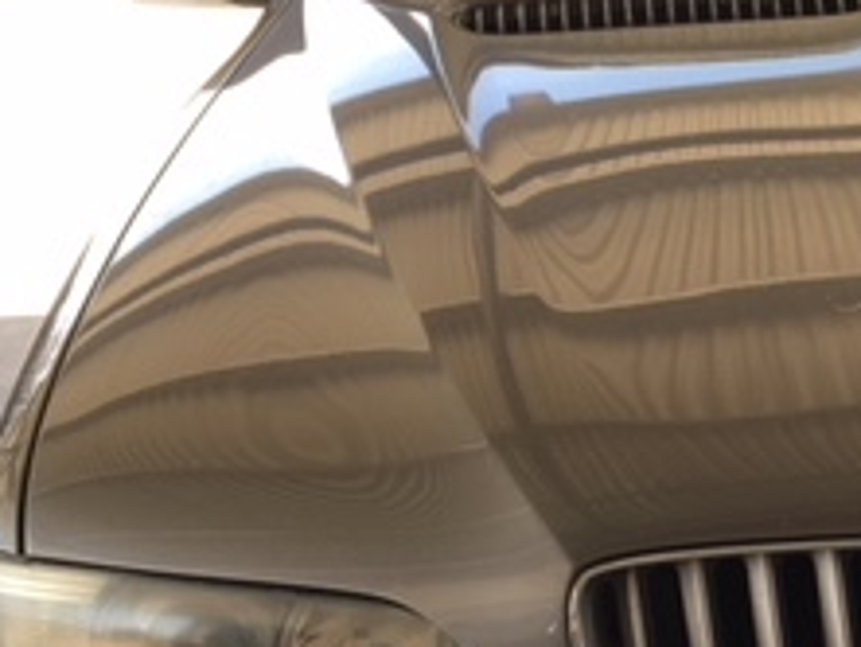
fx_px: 2090
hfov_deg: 21.4
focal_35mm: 84
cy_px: 514
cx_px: 1075
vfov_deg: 17.4
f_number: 2.2
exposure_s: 1/166
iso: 25
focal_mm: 4.15
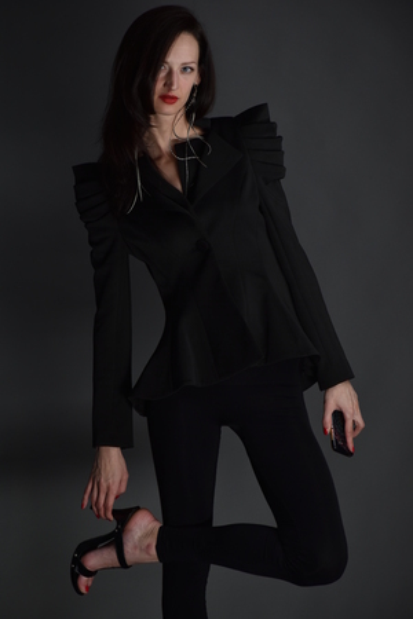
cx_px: 206
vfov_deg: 11.8
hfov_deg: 7.9
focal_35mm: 174
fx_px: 2994
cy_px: 310
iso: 100
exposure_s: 1/125
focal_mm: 116
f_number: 8
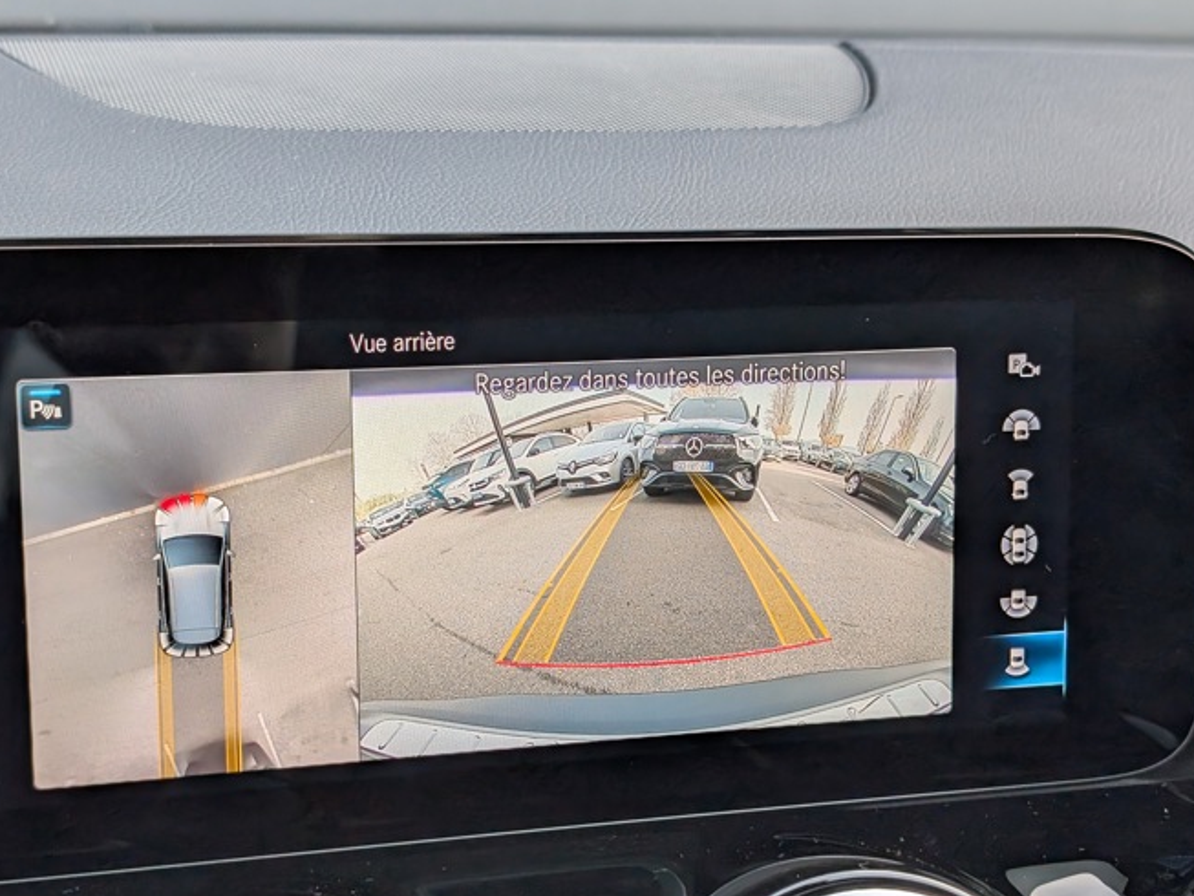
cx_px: 574
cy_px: 528
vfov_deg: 24.4
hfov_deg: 32.2
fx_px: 2070
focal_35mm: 60
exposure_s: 1/534
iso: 160
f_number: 1.68
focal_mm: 6.9
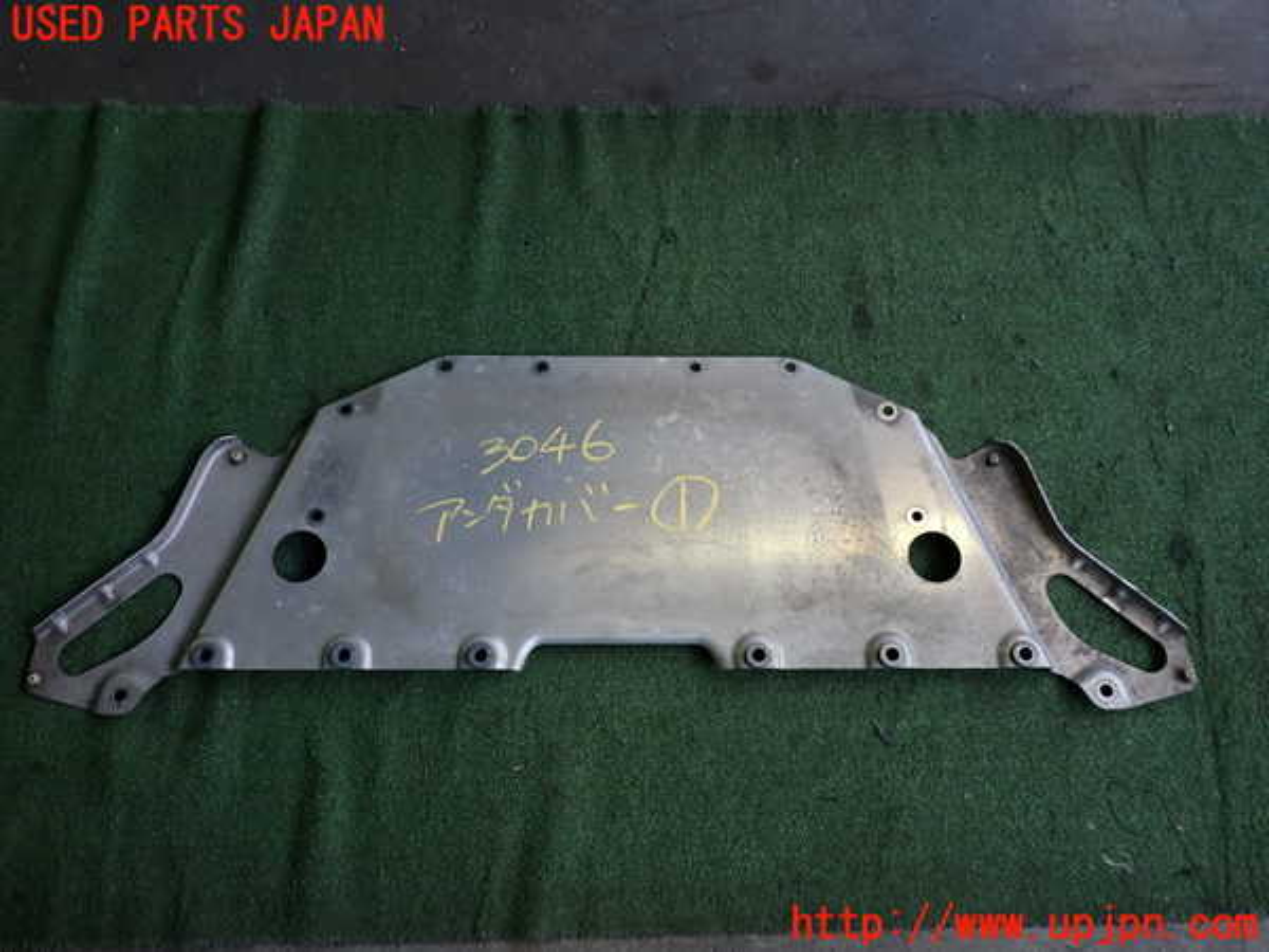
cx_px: 634
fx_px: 1100
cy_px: 476
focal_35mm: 30
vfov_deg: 46.8
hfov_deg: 60.0
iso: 125
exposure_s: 1/125
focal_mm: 5.4
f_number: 2.3
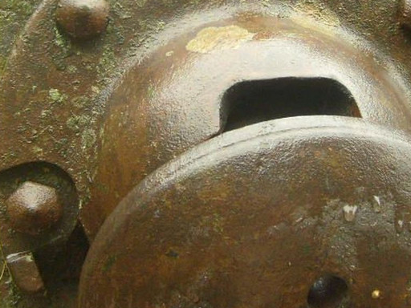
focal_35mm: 73
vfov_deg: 19.8
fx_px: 867
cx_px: 164
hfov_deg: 26.6
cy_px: 40
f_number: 2.8
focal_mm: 5.8
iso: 100
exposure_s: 1/60
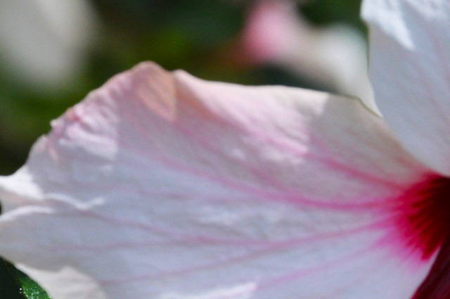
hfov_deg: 3.5
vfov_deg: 2.3
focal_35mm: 591
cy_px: 224
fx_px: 7377
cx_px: 506
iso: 220
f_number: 8
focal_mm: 105
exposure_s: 1/250
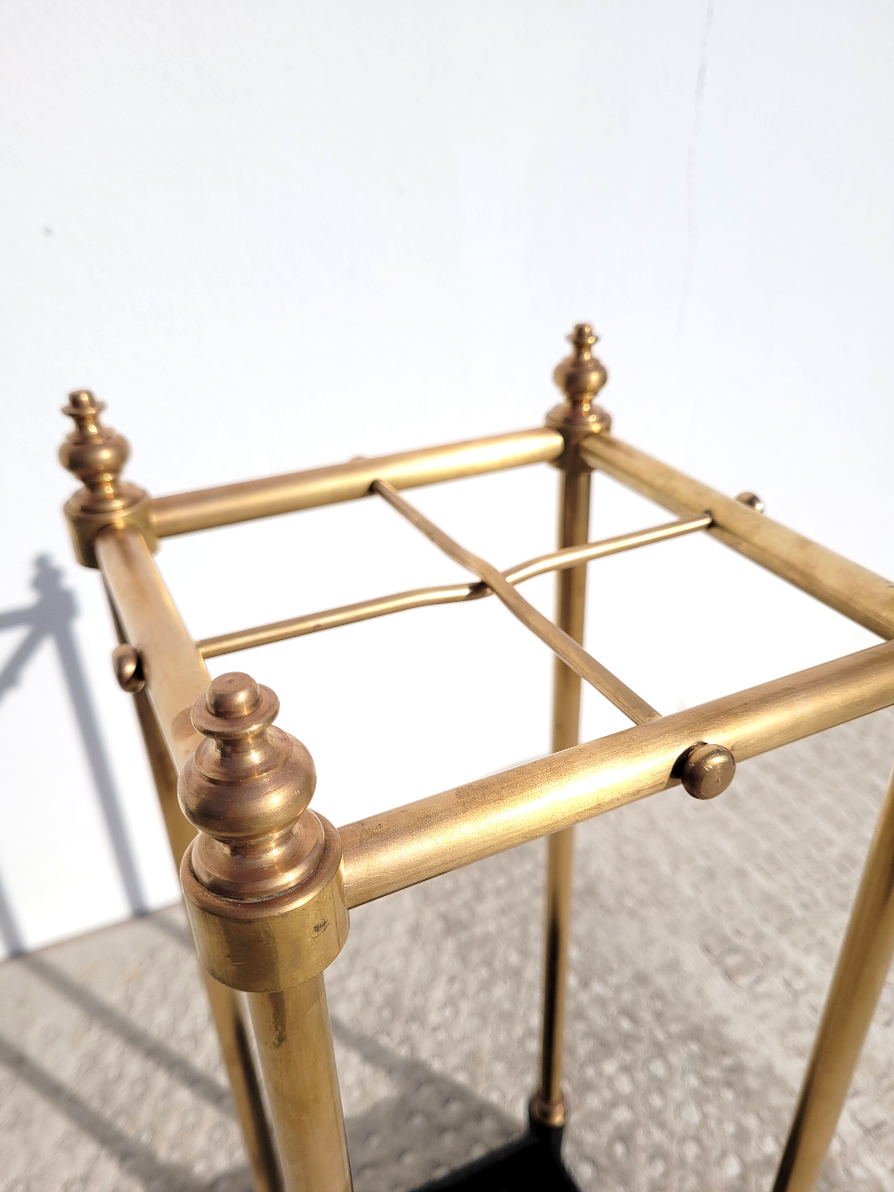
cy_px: 596
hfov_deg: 53.1
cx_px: 447
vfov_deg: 67.3
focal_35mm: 26
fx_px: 895
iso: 40
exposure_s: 1/4244
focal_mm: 5.4
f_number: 1.8
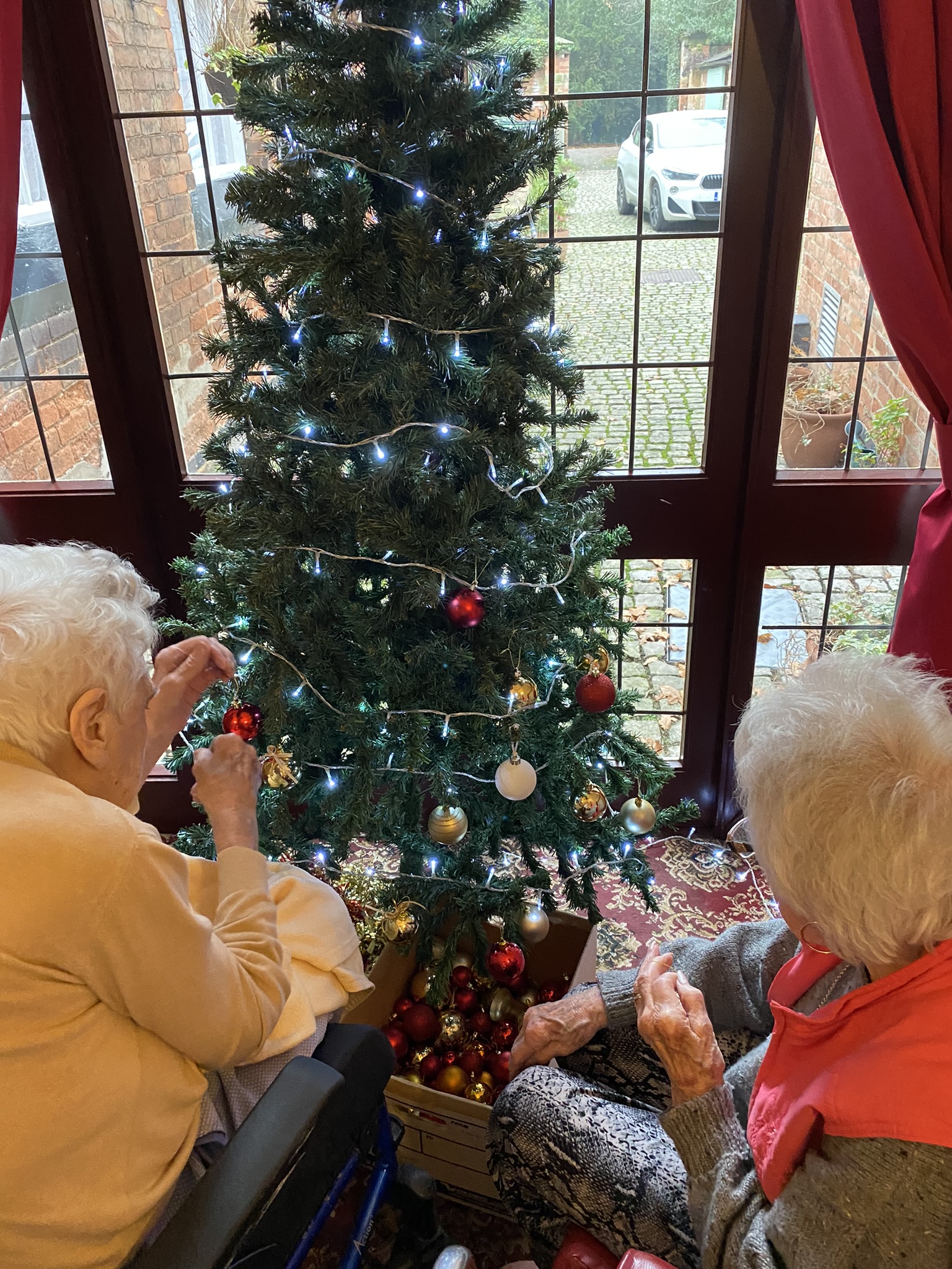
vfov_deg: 67.3
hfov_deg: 53.1
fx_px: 953
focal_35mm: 26
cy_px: 634
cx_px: 476
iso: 400
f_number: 1.8
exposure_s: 1/50
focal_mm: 4.25
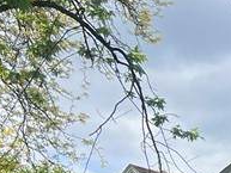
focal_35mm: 138
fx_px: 921
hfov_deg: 12.0
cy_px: 359
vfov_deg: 9.9
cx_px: 522
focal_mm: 5.7
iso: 50
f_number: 1.5
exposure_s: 1/3077
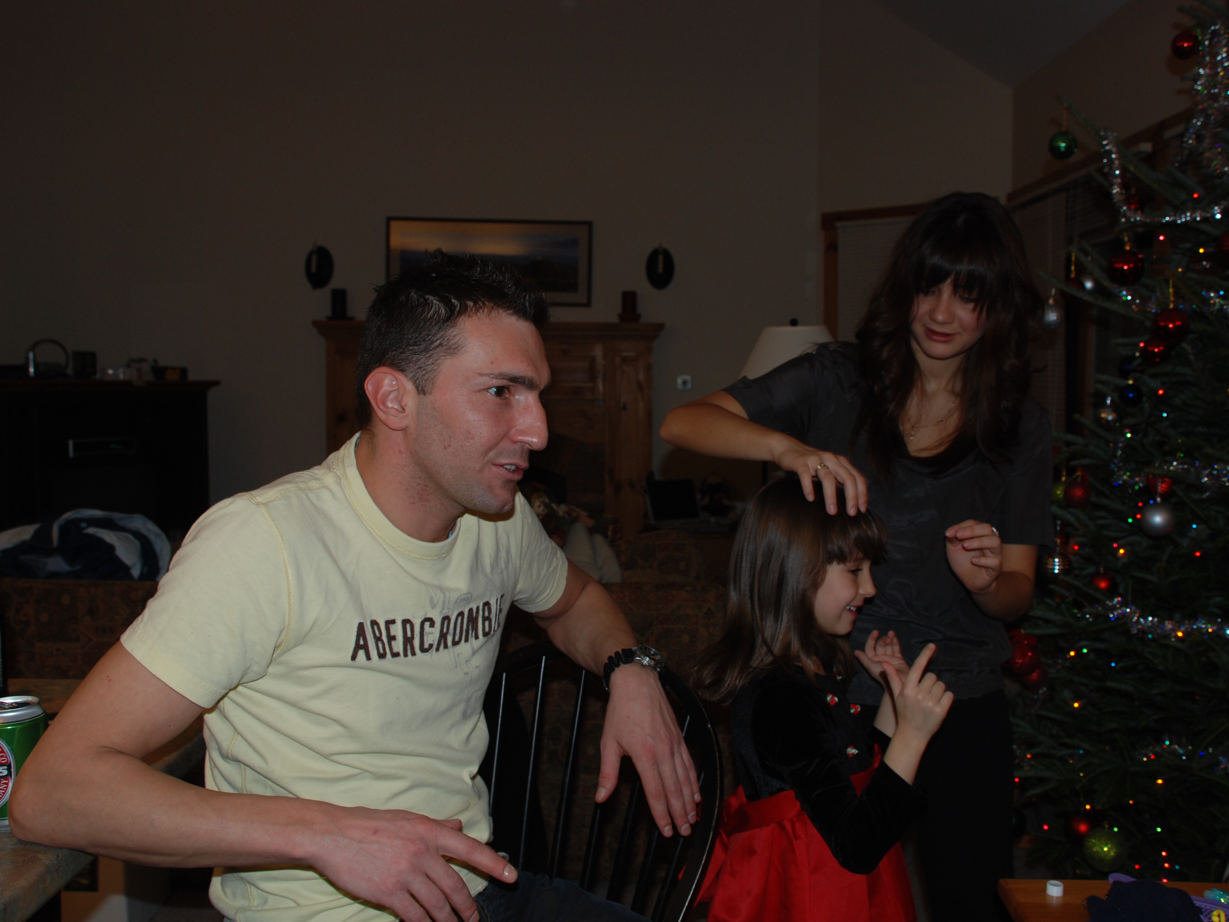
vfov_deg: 39.7
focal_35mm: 36
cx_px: 649
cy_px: 459
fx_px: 1278
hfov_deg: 51.3
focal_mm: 22
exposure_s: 1/60
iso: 200
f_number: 5.6
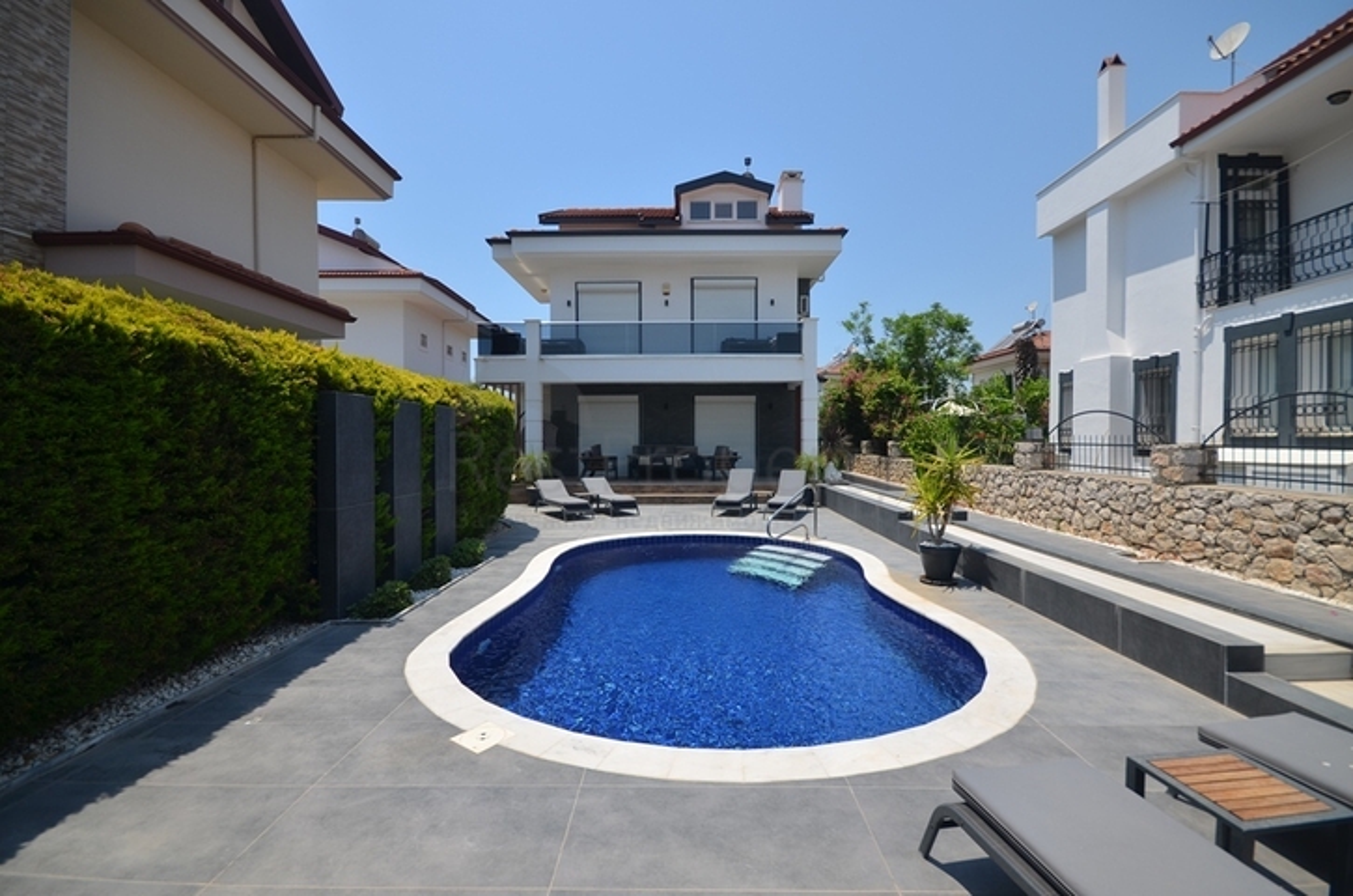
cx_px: 676
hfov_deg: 100.5
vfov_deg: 77.1
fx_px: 563
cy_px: 448
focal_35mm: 15
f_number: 9
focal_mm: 10
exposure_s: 1/320
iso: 100
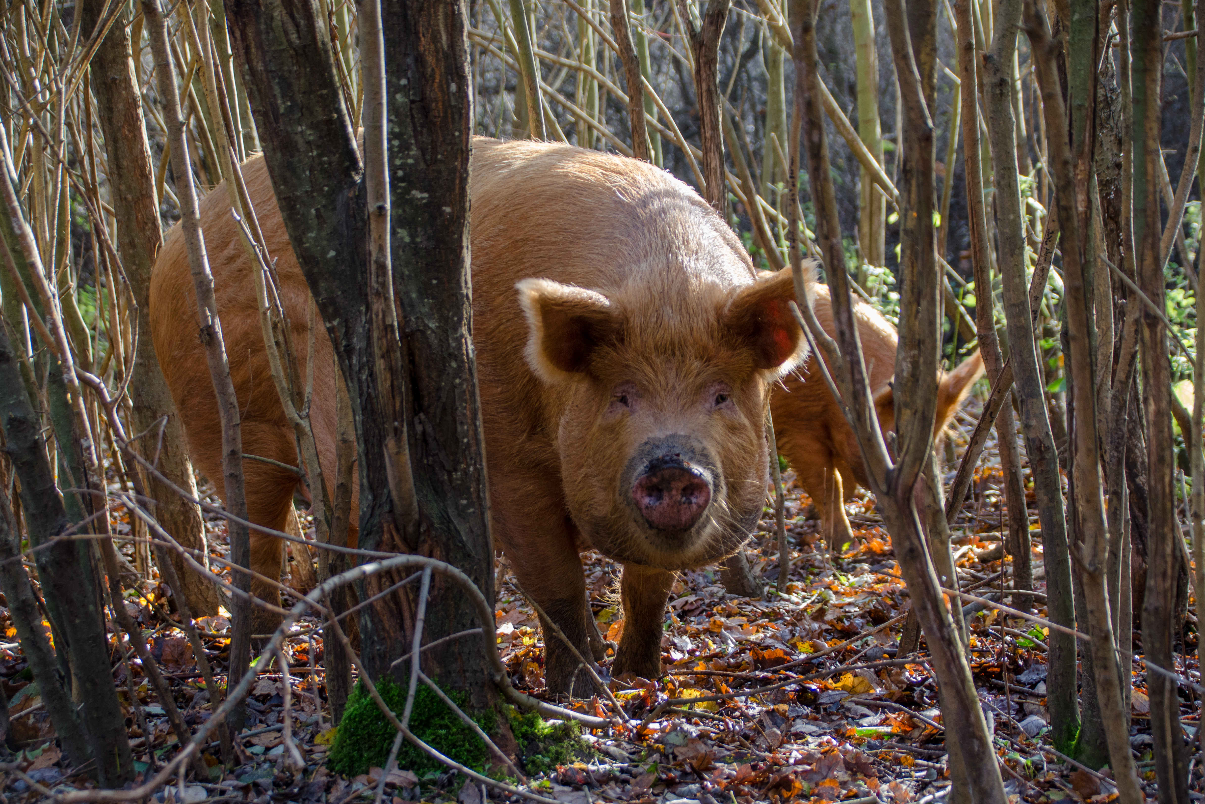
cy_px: 401
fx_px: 3146
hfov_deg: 21.7
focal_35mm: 94
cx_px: 608
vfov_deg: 14.6
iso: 400
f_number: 5
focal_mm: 62
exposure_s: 1/100
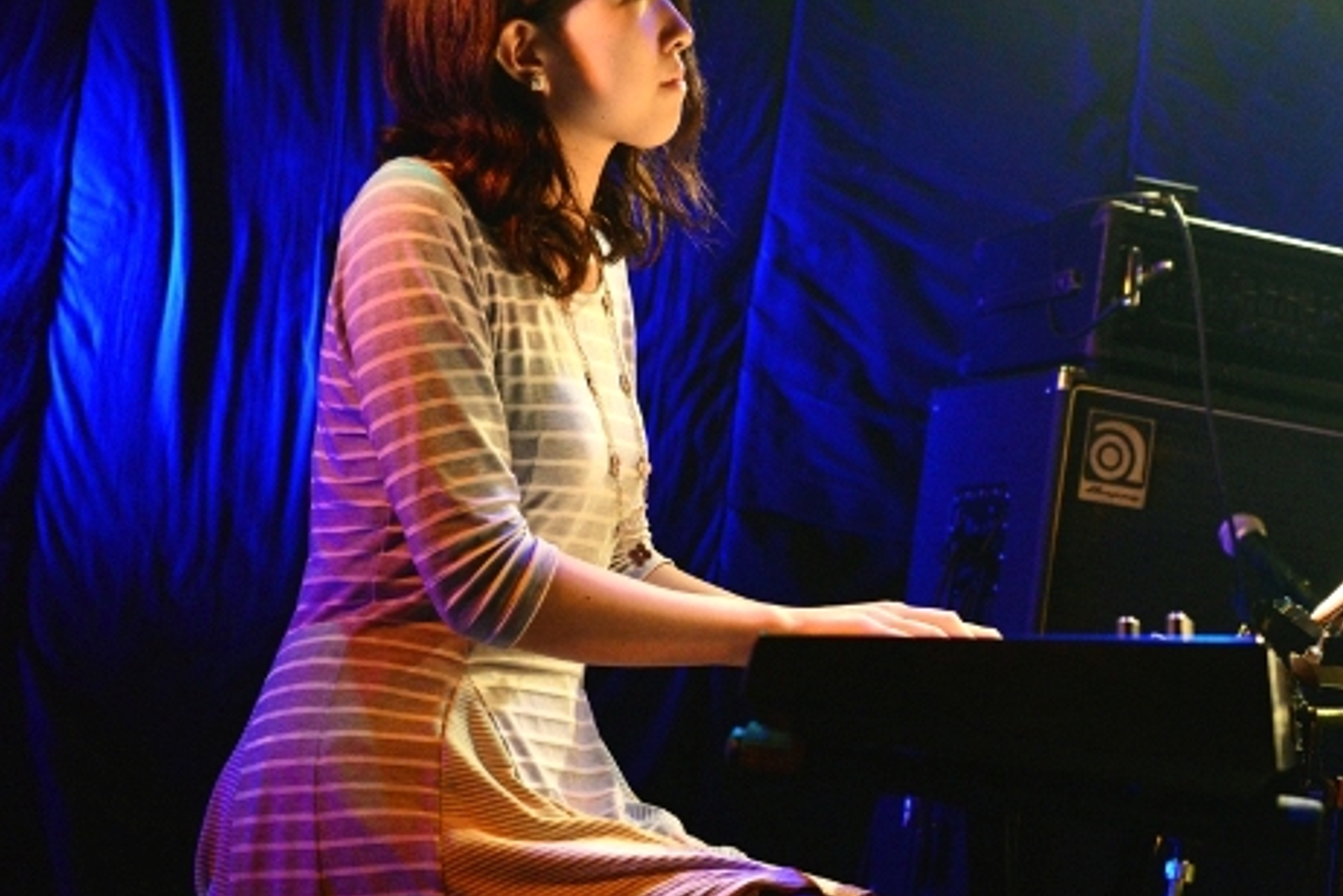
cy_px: 407
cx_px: 866
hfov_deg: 30.8
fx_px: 2425
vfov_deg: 20.9
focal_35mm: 65
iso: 6400
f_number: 4
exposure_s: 1/500
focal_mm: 50
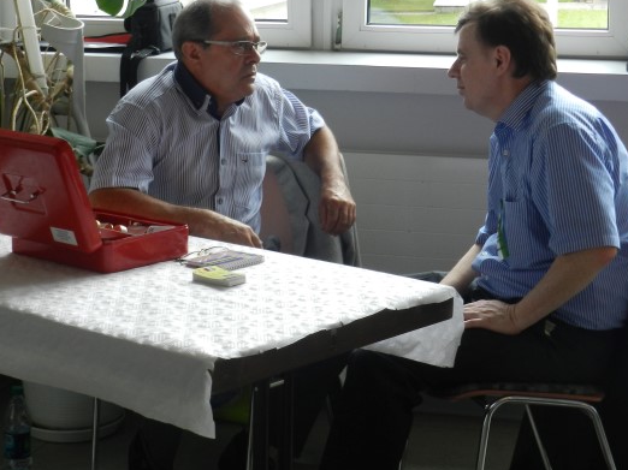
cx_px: 337
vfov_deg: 16.0
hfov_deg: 21.3
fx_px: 1668
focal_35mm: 92
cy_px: 228
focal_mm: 10.7
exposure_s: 1/50
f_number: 4.6
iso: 160
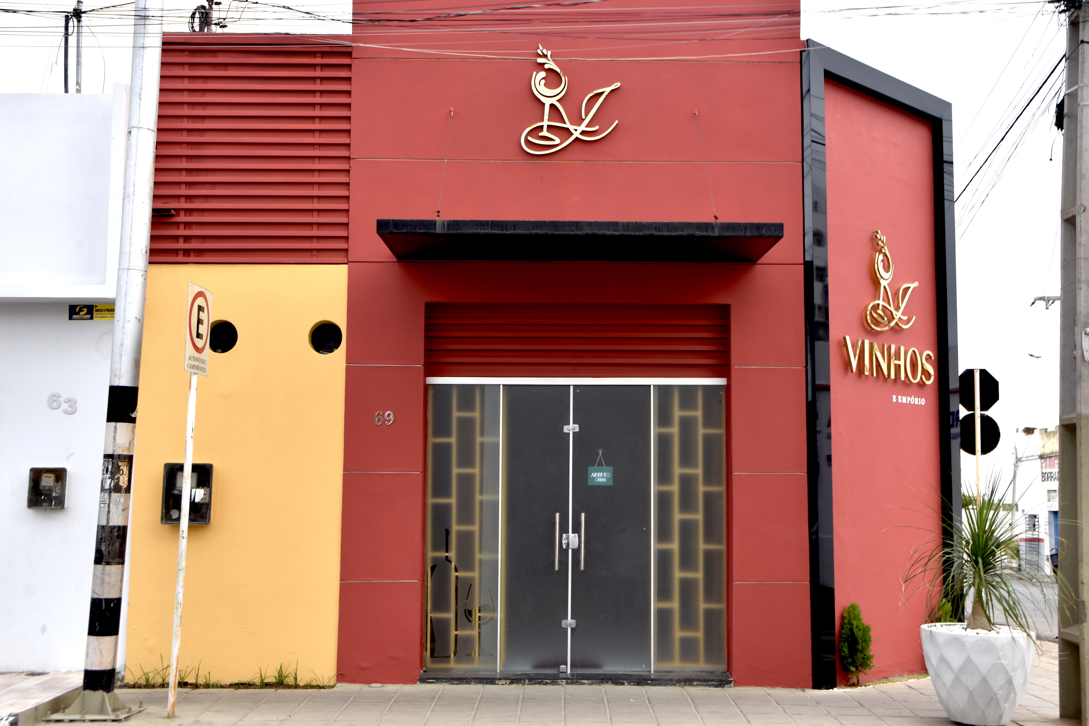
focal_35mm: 40
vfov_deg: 33.0
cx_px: 544
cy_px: 363
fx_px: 1225
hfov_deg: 47.9
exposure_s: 1/200
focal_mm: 27
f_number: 5.6
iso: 100
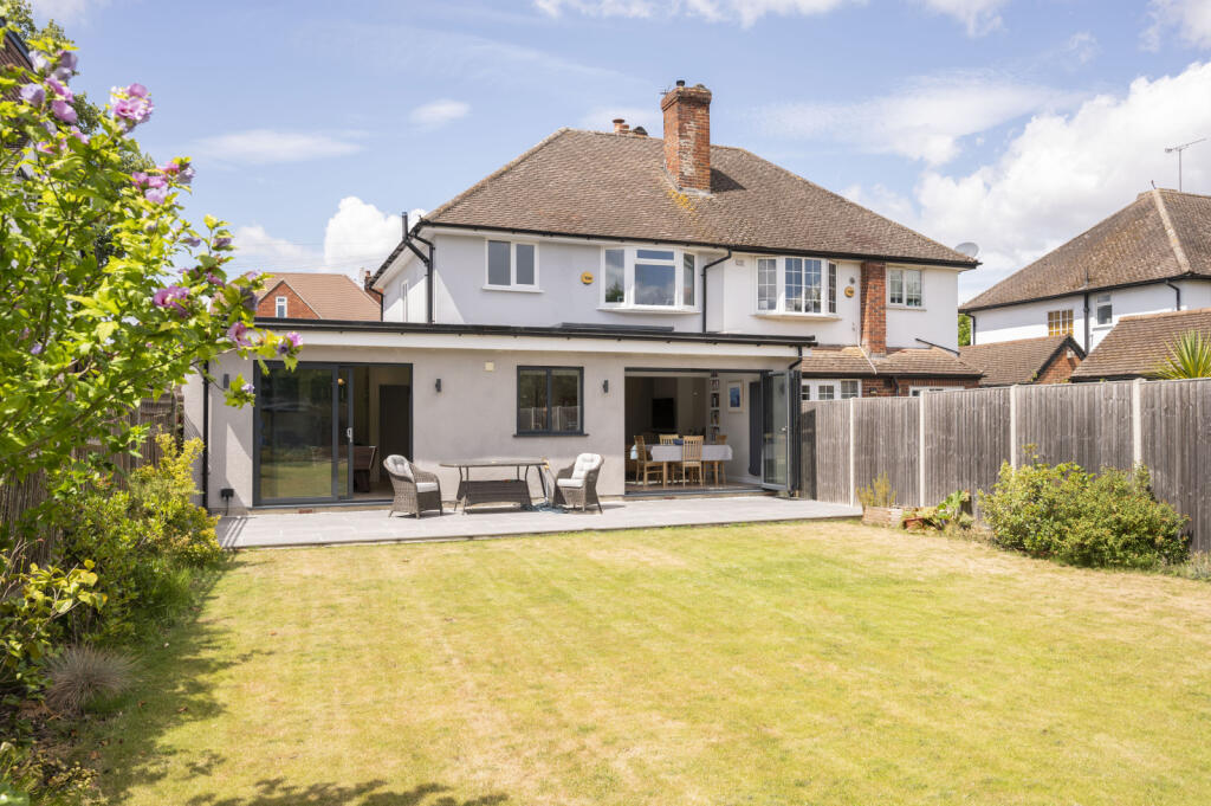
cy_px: 403
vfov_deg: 49.5
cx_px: 606
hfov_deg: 69.4
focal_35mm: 26
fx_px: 874
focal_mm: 26
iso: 200
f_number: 8
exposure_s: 1/320
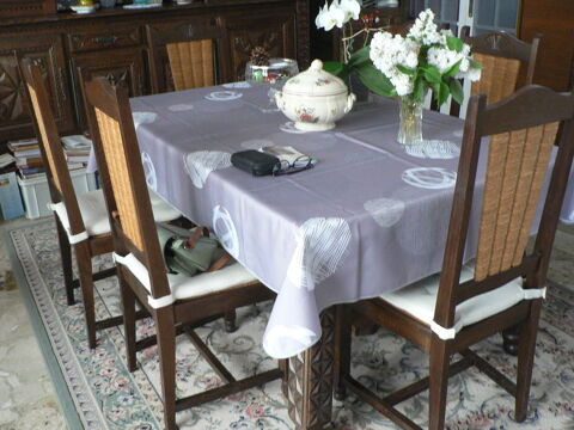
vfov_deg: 39.7
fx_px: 597
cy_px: 215
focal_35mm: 36
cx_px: 287
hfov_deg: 51.4
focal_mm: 6
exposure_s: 1/10
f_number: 2.8
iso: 200
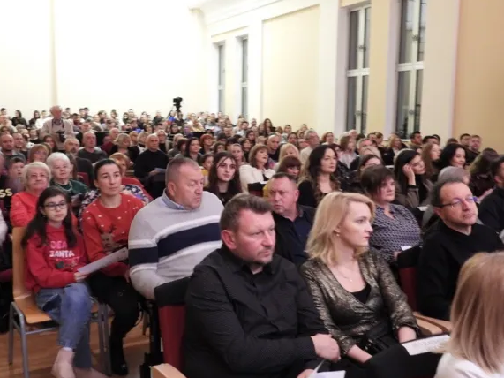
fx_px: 553
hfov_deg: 49.0
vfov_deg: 37.7
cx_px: 237
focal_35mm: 38
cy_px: 197
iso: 800
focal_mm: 6.2
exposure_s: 1/5
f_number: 3.2
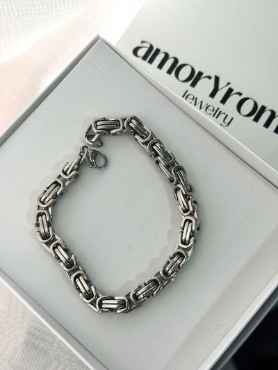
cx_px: 139
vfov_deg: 39.6
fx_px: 514
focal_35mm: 48
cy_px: 185
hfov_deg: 30.3
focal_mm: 6.76
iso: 64
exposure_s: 1/100
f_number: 1.78
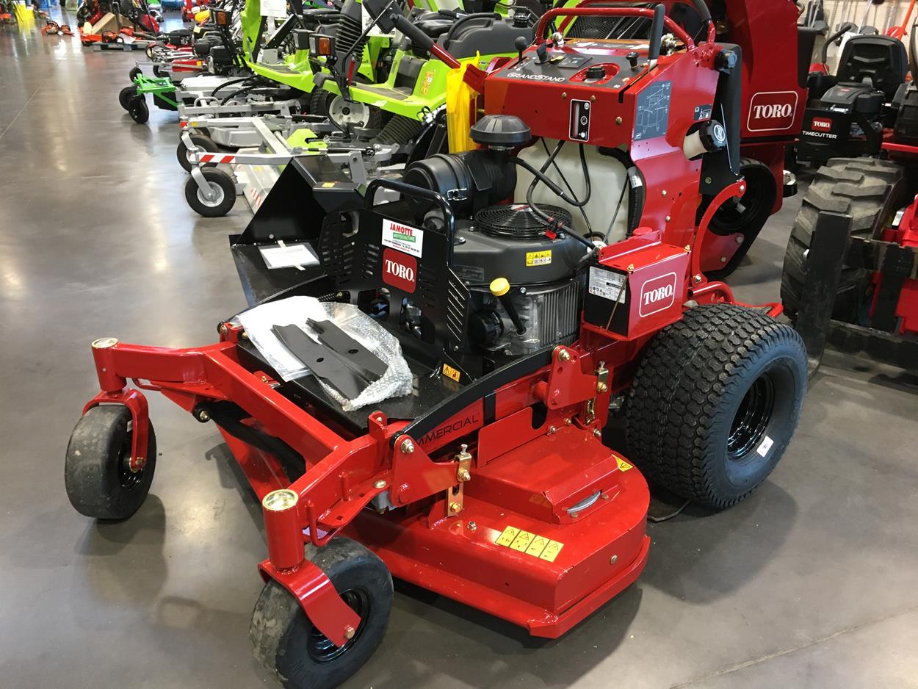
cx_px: 459
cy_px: 344
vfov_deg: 48.2
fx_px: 769
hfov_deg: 61.7
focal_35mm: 29
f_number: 2.2
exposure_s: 1/33
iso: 160
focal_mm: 4.15
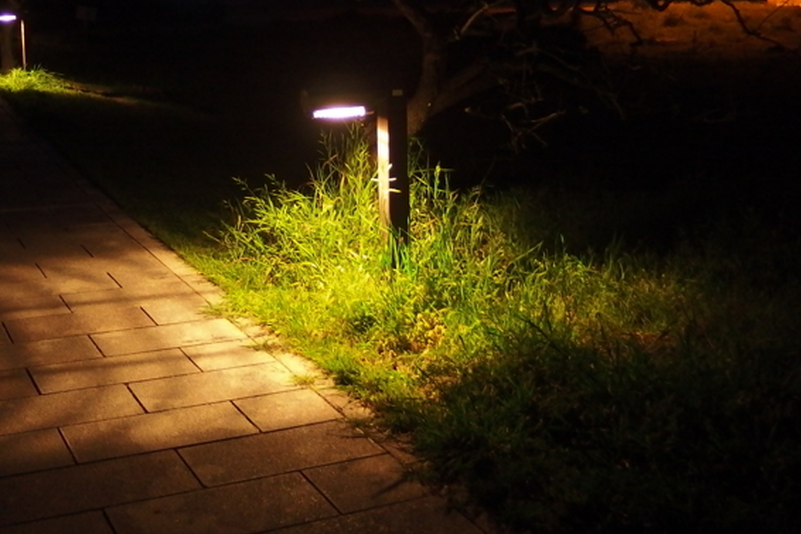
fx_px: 1045
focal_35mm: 47
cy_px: 118
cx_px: 325
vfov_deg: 28.1
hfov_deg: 41.8
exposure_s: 1/6
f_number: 1.8
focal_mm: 4.7
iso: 400
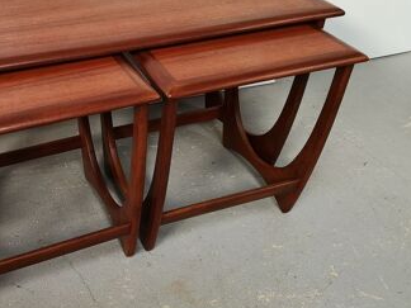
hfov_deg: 45.7
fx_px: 475
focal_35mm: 40
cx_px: 121
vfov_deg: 35.9
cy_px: 142
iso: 80
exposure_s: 1/60
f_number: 1.8
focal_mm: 5.58
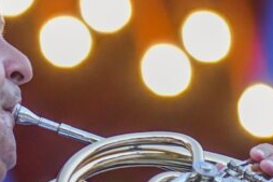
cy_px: 170
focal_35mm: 908
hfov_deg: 2.3
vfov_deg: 1.5
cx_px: 38
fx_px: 6881
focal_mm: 200
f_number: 2.8
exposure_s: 1/800
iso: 2500
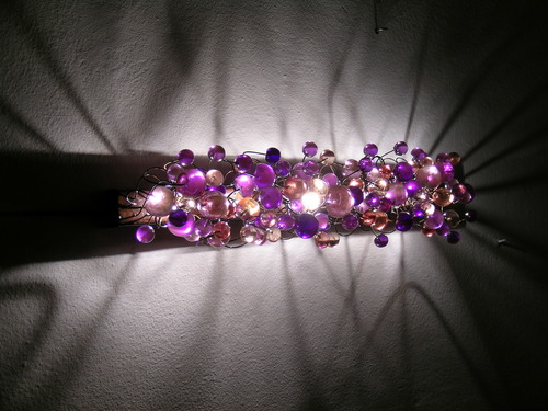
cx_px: 274
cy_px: 206
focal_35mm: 46
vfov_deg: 31.5
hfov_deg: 41.2
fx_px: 728
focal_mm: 9.5
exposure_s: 1/19.5
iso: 50
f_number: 3.3
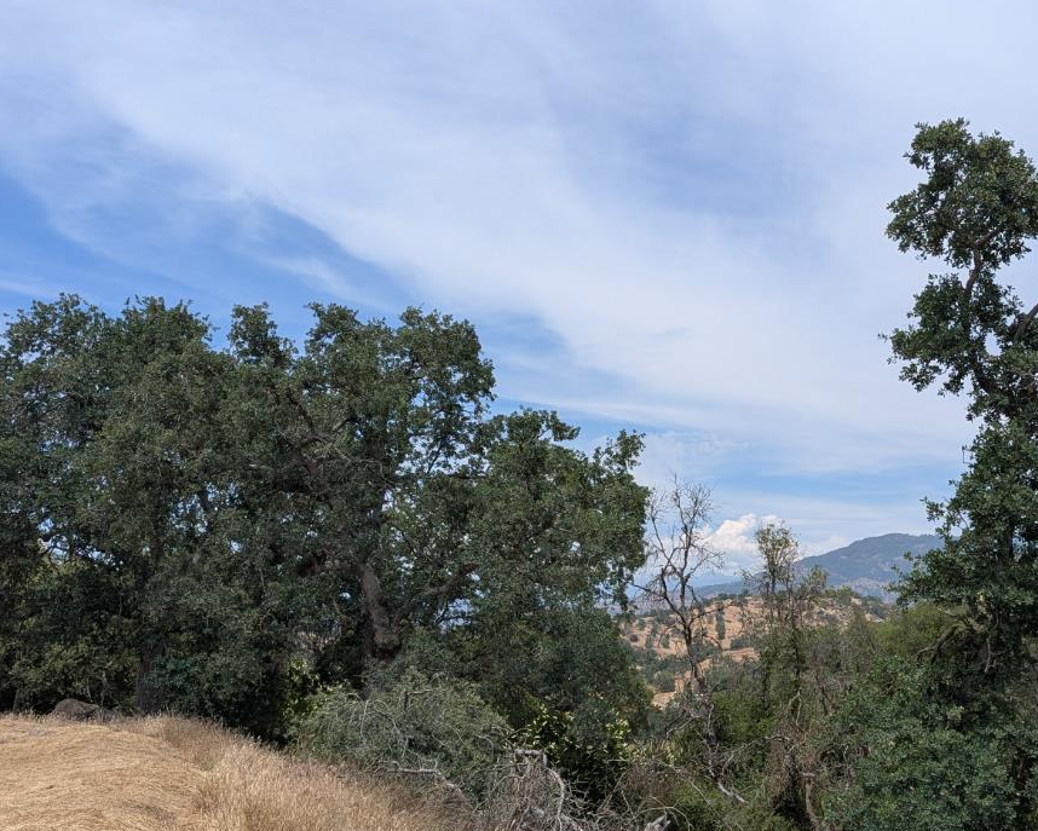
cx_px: 682
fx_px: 1260
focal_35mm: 41
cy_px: 504
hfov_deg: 44.2
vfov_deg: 36.4
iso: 48
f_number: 1.85
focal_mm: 6.81
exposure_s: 1/2513
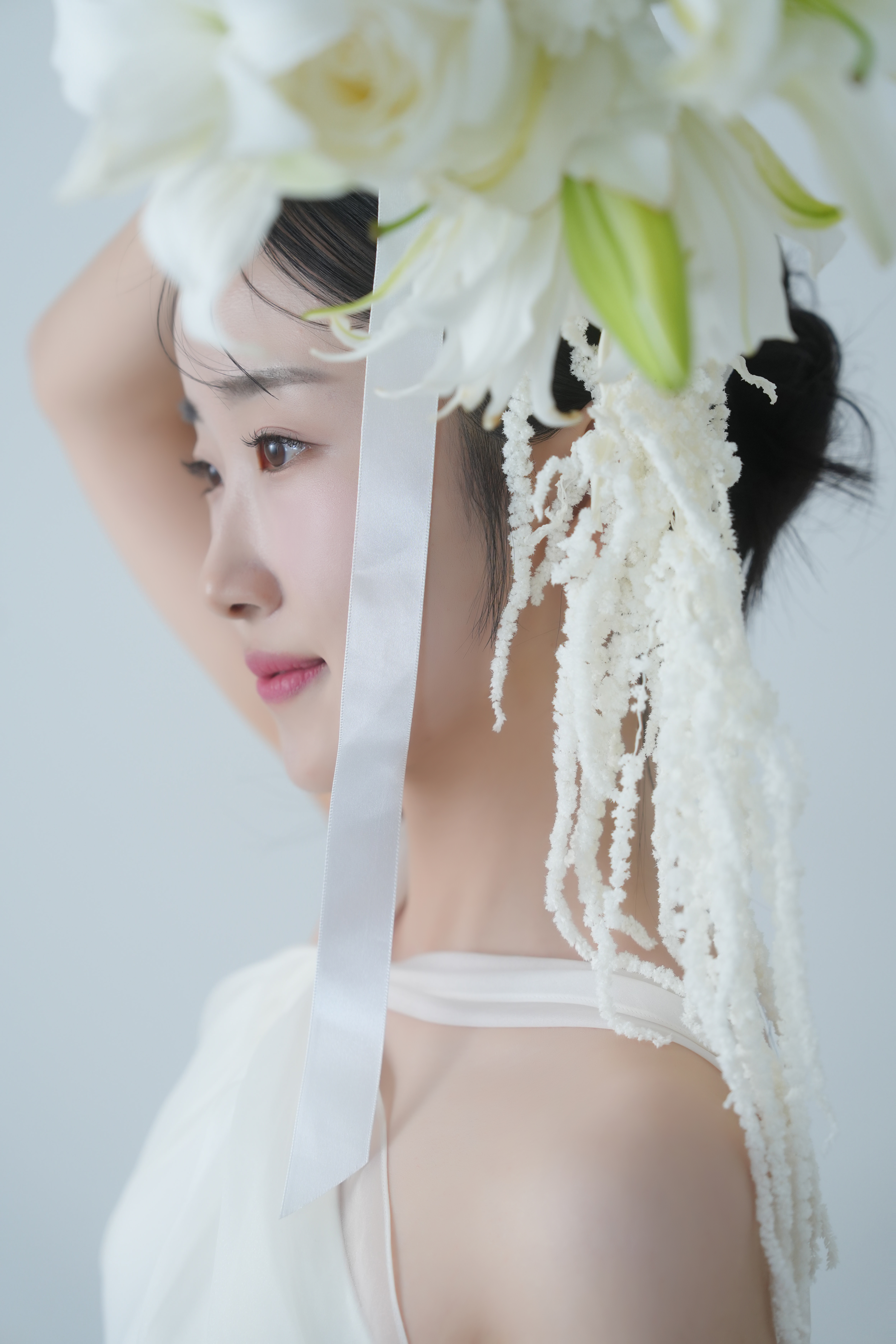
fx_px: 2613
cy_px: 672
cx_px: 448
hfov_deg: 19.5
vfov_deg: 28.8
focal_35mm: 70
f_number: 3.2
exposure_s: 1/125
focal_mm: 70
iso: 800
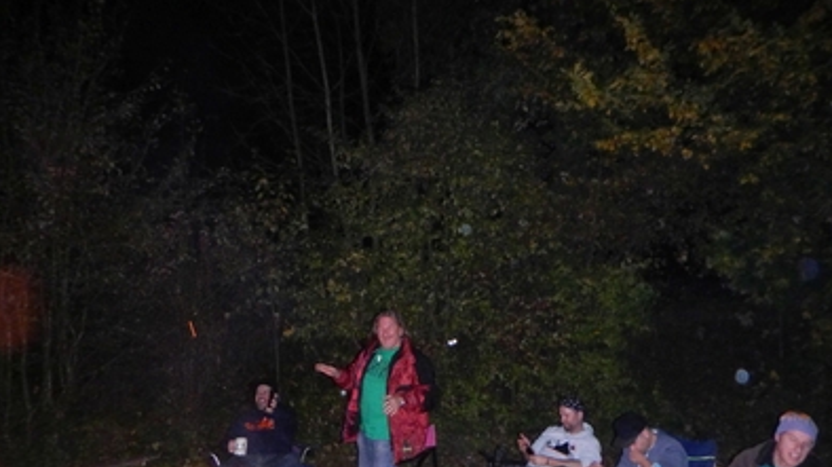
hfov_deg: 62.7
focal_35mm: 31
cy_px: 292
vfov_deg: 37.5
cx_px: 420
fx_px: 683
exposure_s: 1/30
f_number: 3.9
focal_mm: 5
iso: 1600
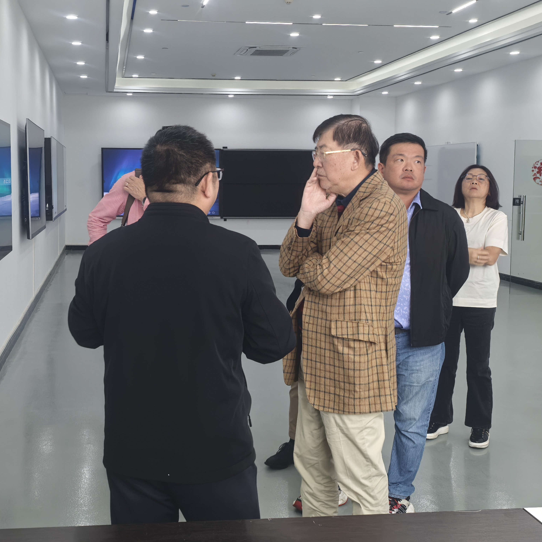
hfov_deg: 36.5
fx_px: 815
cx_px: 194
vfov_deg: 36.8
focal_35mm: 46
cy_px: 271
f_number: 4
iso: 160
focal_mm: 8.5
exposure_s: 1/50
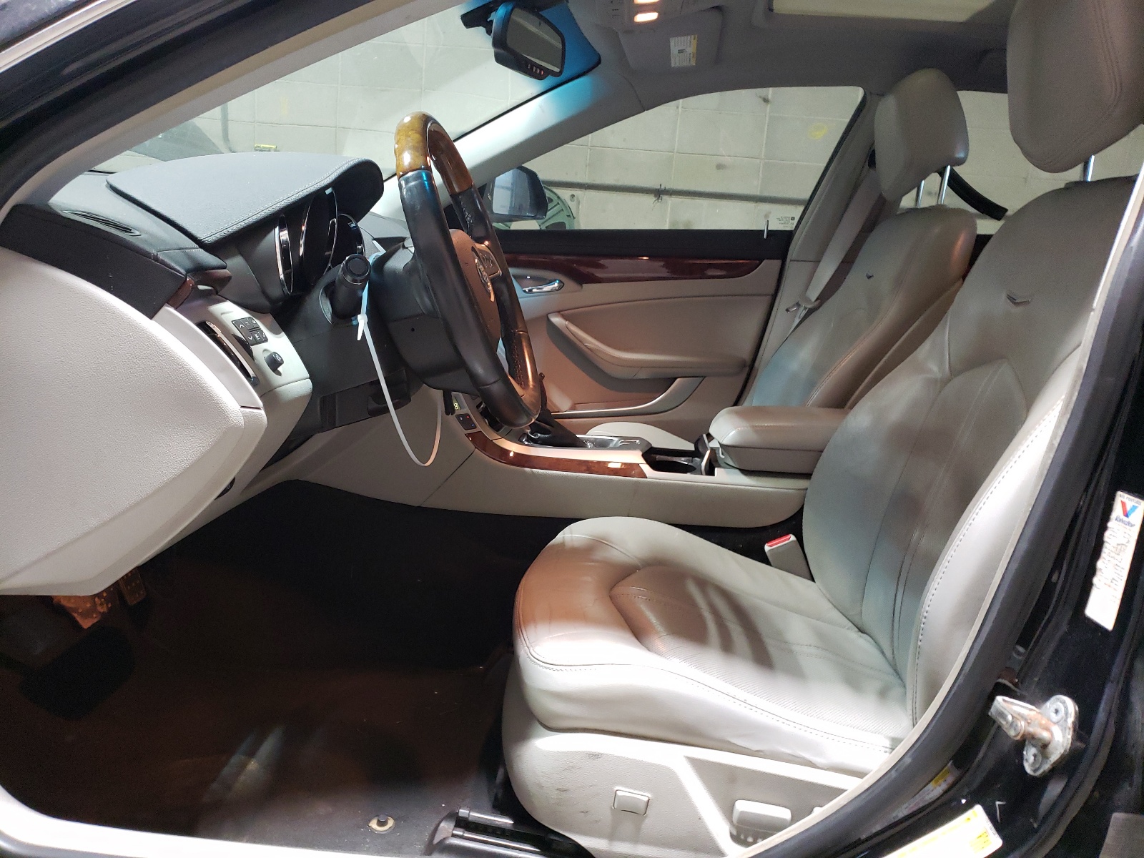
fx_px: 859
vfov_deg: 53.1
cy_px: 429
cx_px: 572
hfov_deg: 67.3
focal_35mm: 26
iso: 288
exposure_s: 1/30
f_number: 1.5
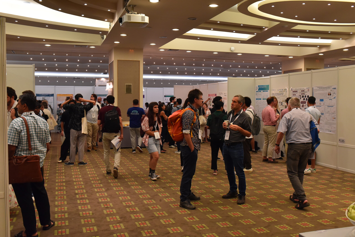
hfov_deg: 54.4
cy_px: 118
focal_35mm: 35
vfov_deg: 37.9
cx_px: 178
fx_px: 345
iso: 2500
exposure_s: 1/125
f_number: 6.3
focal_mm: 35
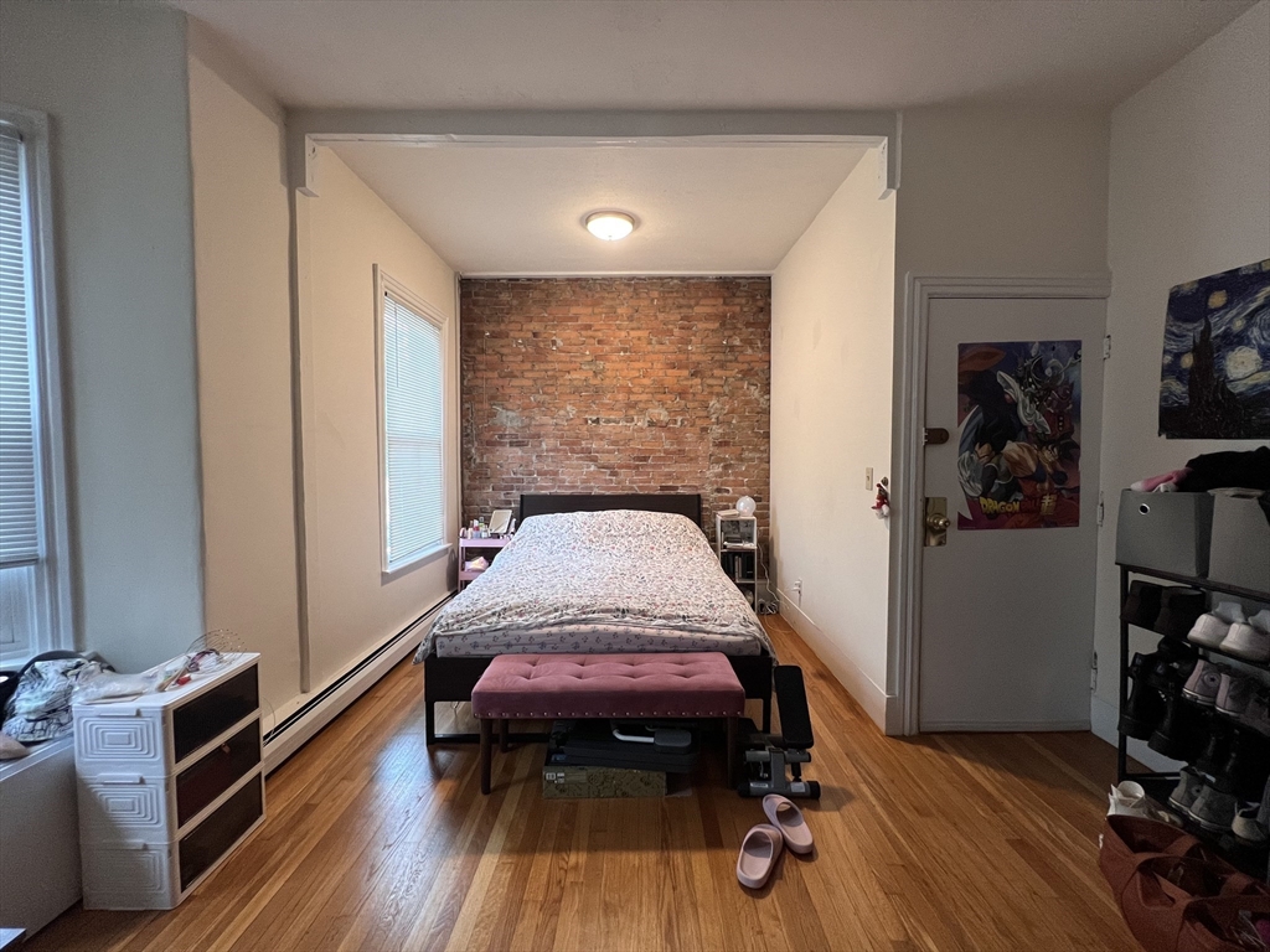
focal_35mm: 13
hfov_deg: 106.2
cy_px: 476
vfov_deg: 89.9
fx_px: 477
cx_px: 635
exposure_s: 1/60
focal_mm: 1.57
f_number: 1.8
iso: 200
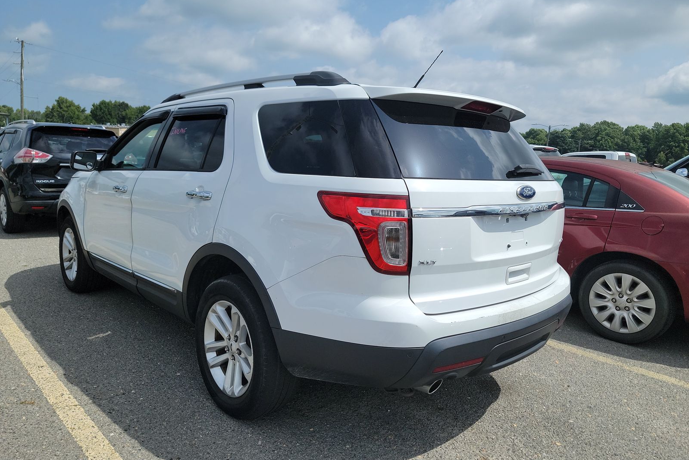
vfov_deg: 51.3
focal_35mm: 25
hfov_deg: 71.5
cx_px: 344
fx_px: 478
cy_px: 222
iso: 50
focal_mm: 6.7
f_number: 1.8
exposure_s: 1/1383
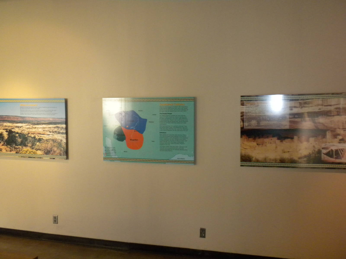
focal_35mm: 37
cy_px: 130
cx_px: 173
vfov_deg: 38.7
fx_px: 370
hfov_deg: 50.1
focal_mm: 6.6
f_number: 3.5
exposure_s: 1/45.5
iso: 400
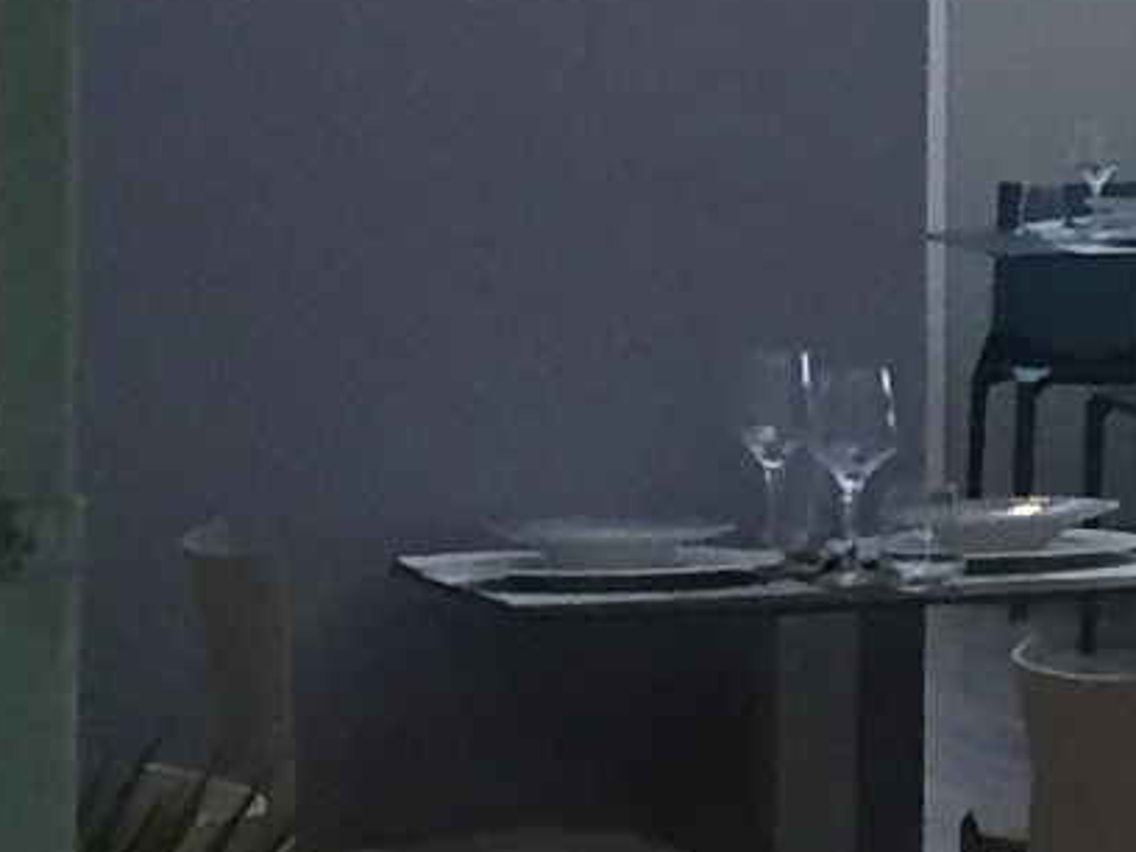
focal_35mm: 232
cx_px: 3057
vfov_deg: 6.3
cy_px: -376
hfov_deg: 7.7
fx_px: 7614
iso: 200
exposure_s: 1/33
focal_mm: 4.15
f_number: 2.2
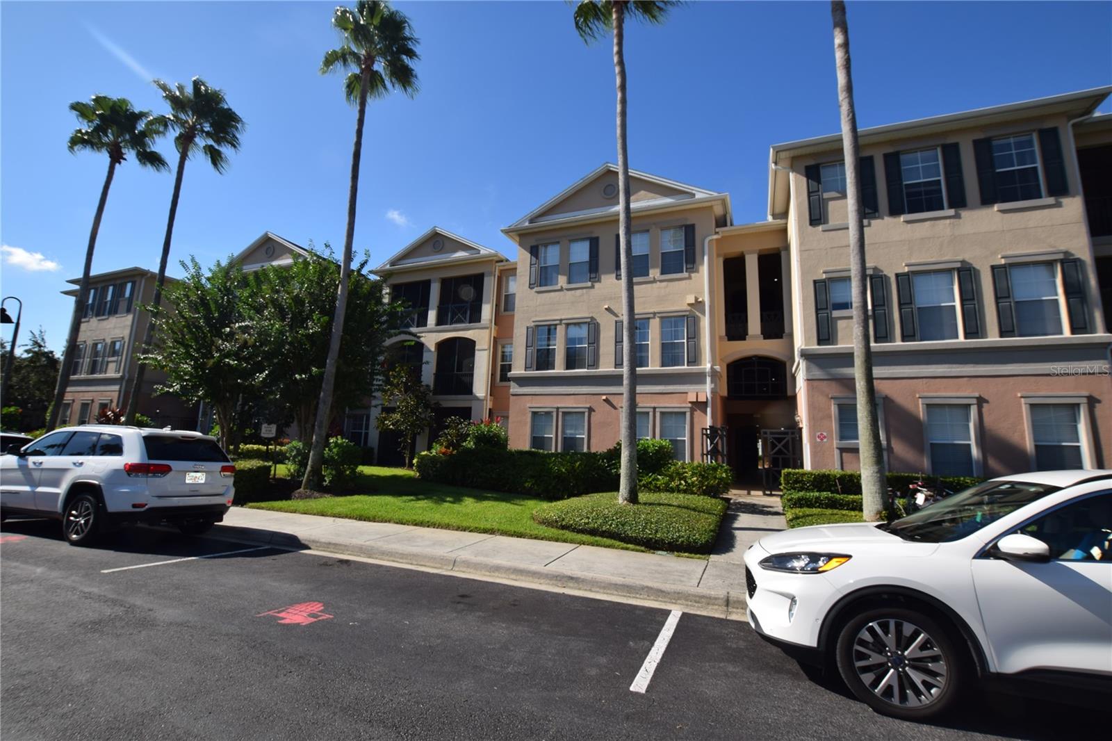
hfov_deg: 100.4
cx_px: 556
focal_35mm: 15
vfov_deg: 77.3
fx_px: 463
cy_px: 370
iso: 100
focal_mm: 10
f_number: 10
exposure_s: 1/200
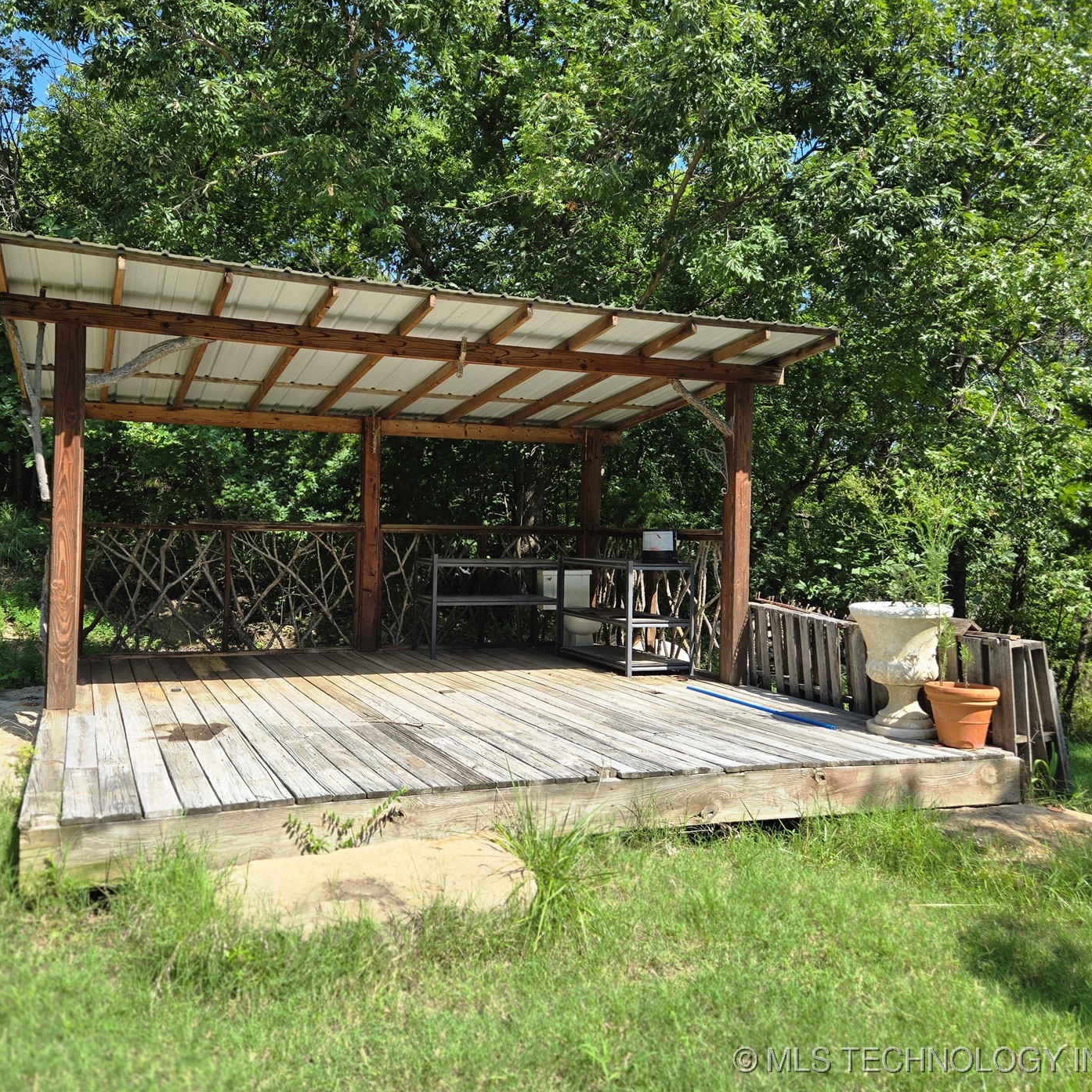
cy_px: 529
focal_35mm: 28
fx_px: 999
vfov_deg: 57.3
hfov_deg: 57.0
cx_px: 462
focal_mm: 5.4
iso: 25
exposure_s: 1/1008
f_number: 1.8
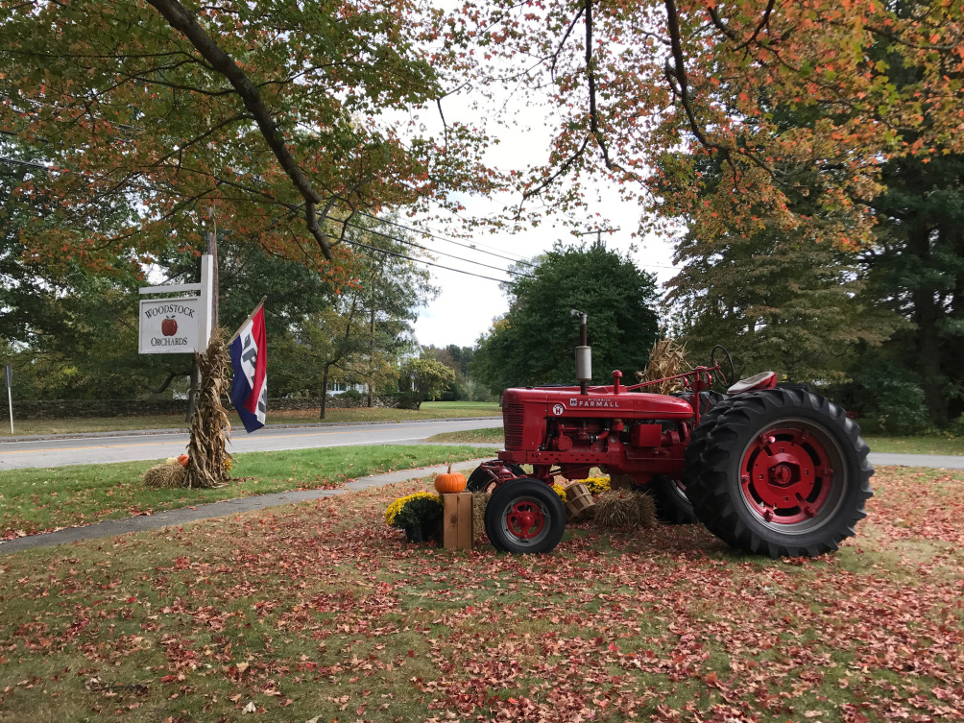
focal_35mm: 29
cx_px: 482
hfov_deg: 61.7
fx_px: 808
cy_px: 368
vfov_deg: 48.2
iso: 20
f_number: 1.8
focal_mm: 3.99
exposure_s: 1/364
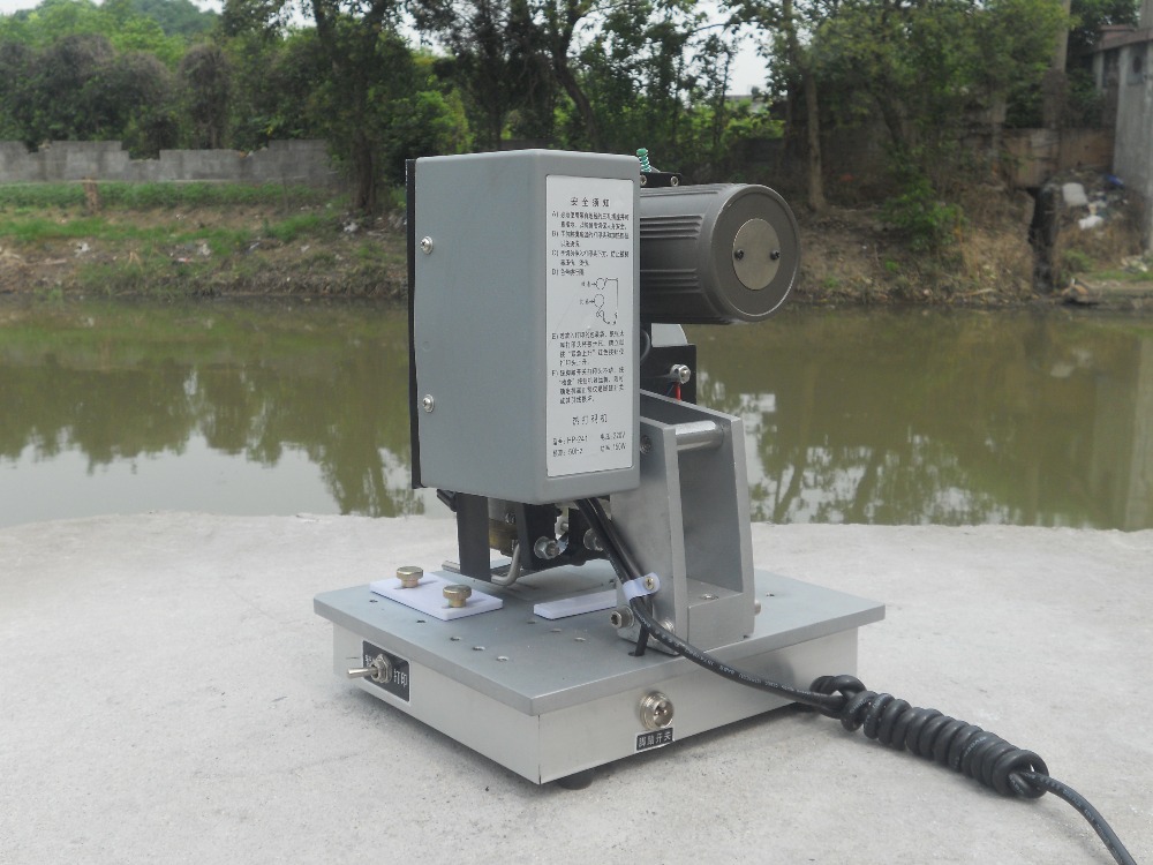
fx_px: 1266
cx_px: 576
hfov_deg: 49.0
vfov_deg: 37.7
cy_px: 432
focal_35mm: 38
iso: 80
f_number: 3.9
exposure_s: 1/500
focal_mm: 6.9
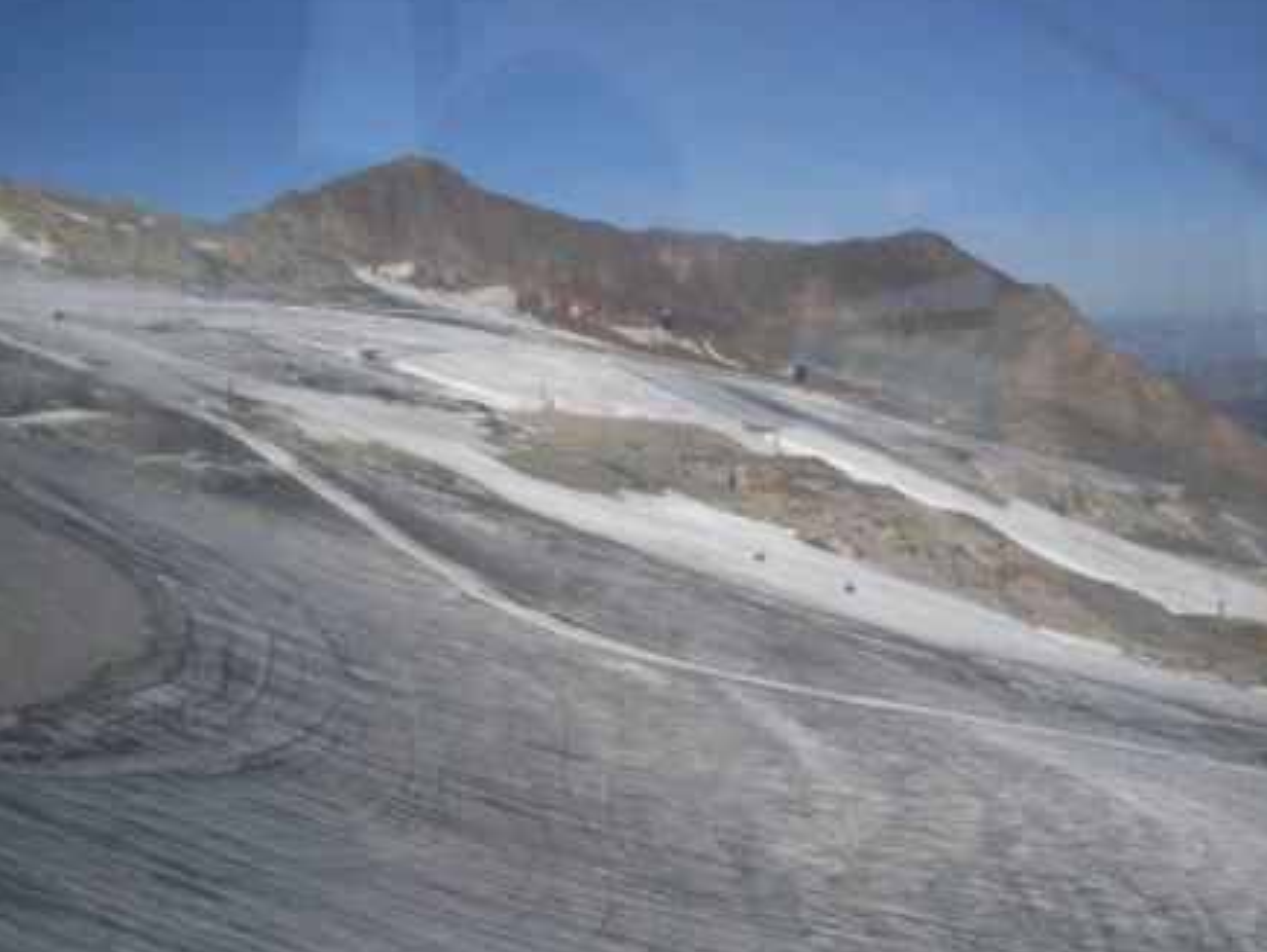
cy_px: 505
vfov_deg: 34.4
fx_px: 1538
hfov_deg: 44.8
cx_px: 648
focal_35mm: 42
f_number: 8.4
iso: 80
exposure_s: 1/250
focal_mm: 6.3
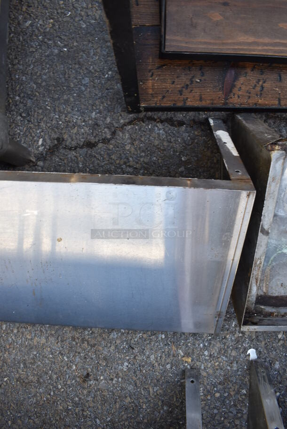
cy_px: 214
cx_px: 144
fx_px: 322
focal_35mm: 27
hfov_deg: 48.0
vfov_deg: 67.3
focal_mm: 18
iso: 220
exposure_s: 1/125
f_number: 5.6
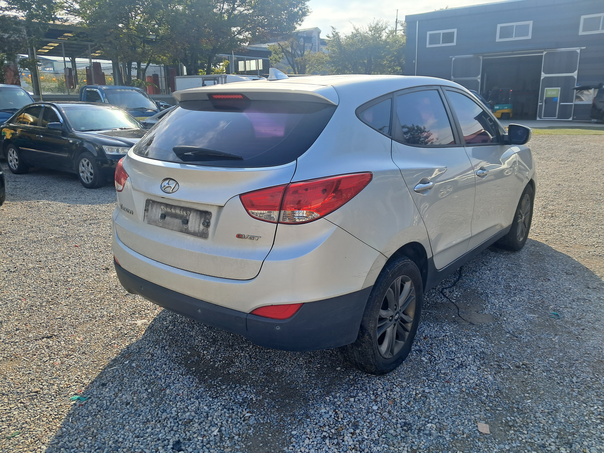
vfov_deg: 51.4
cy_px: 226
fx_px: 471
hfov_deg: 65.3
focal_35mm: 27
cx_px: 302
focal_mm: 4
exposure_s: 1/487
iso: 50
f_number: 1.8
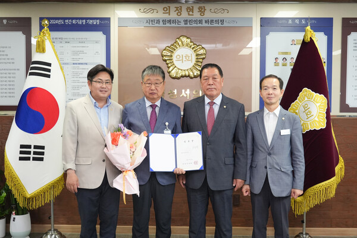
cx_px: 178
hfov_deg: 48.5
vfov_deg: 33.4
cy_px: 119
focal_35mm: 40
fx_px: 397
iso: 2500
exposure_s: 1/250
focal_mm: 40
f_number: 4
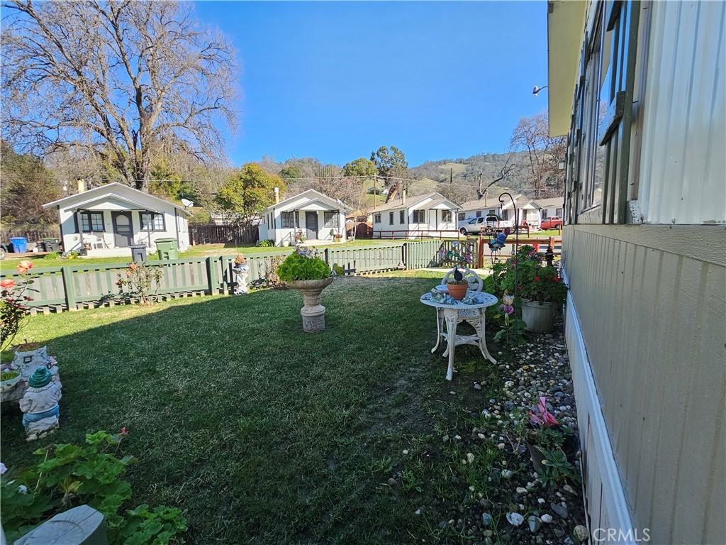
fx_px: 273
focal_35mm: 13
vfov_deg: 89.9
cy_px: 272
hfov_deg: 106.2
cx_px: 363
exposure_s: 1/1000
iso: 80
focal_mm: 2.2
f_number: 2.2
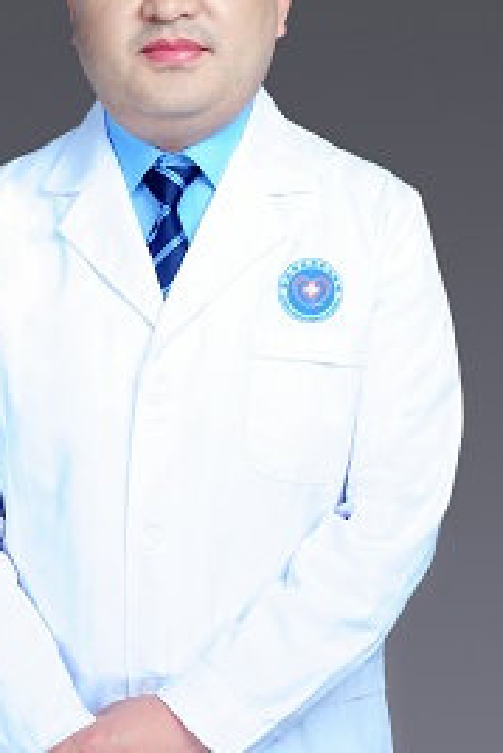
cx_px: 160
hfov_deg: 16.2
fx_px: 1758
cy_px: 351
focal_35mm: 84
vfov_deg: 24.2
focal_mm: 50
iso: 200
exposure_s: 1/160
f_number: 9
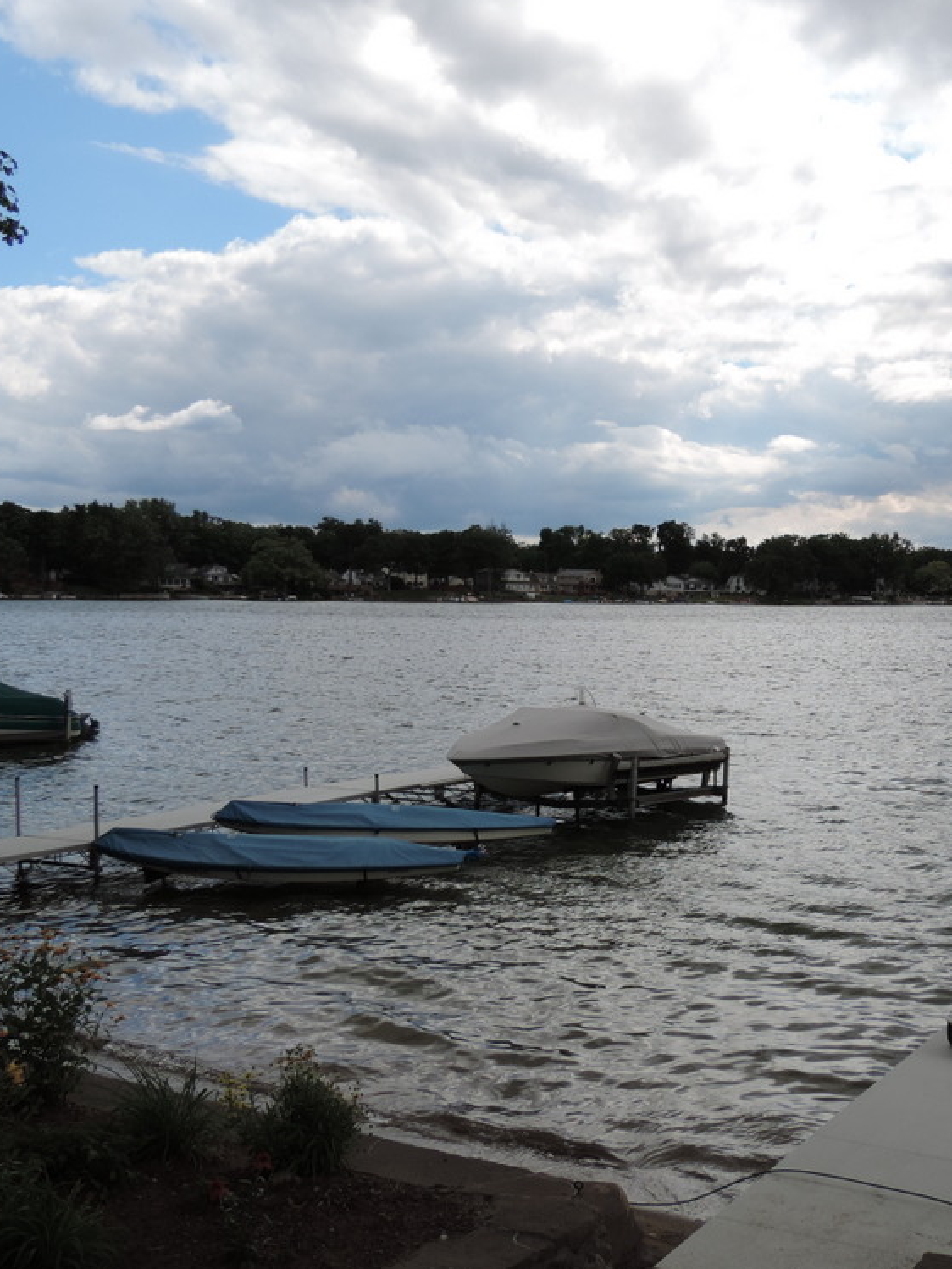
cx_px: 733
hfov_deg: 34.3
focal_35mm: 41
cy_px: 644
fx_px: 1503
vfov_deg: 45.8
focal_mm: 5.3
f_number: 3.1
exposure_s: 1/1250
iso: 80
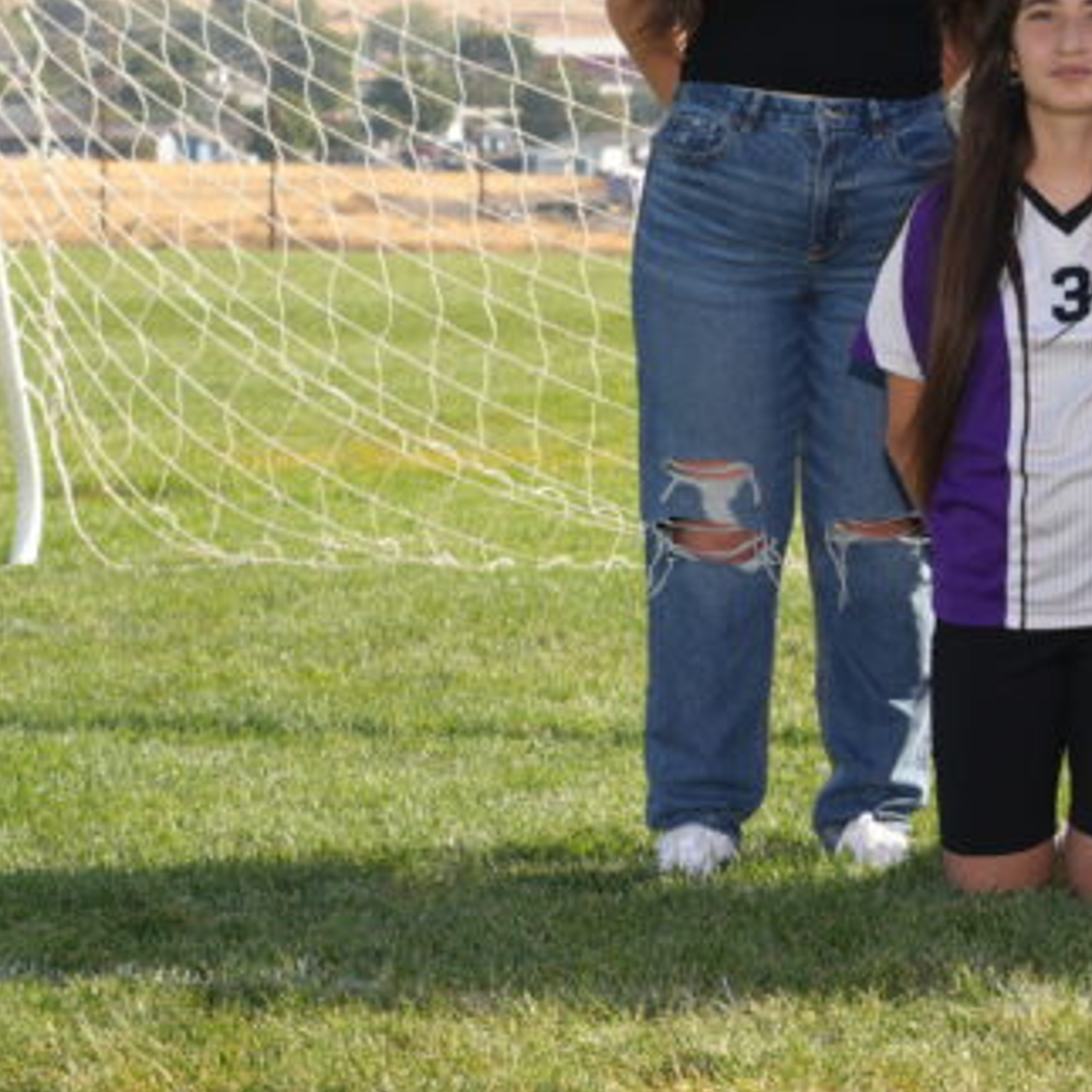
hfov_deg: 8.7
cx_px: 1592
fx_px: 7031
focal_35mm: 197
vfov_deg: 8.9
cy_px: 232
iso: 100
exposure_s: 1/125
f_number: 8
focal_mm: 73
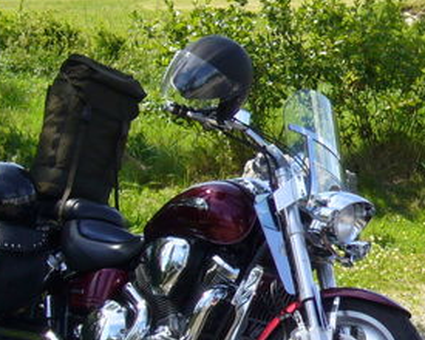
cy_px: 176
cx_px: 549
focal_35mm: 199
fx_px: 2503
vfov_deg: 7.8
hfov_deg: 9.5
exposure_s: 1/320
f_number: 4
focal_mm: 11.5
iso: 80
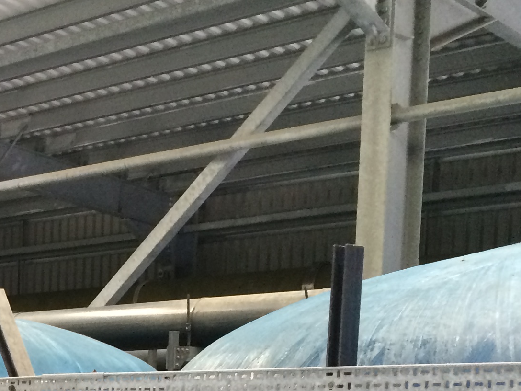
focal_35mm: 87
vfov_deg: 15.7
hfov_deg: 20.1
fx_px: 1309
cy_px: 572
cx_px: -209
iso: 160
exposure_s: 1/30
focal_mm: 4.15
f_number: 2.2
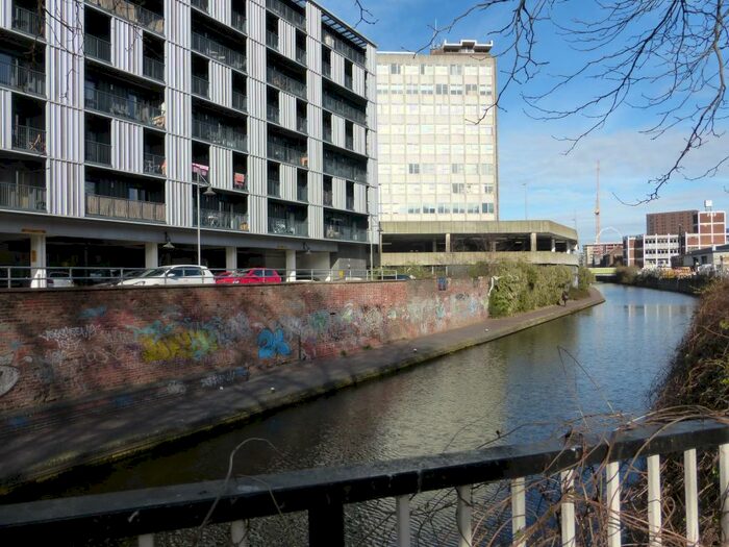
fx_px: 526
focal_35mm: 25
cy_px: 274
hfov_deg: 69.4
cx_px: 364
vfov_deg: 54.9
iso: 160
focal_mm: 4.3
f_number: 4
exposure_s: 1/800
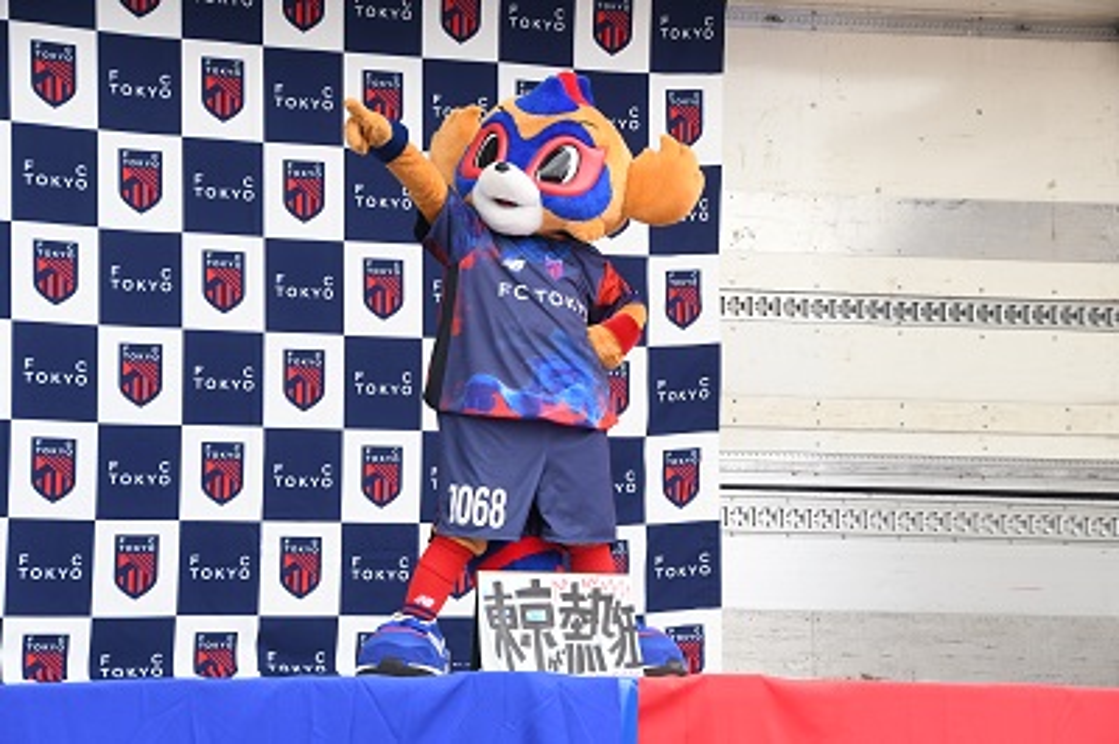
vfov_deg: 11.4
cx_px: 560
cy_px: 372
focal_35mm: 120
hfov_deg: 17.1
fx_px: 3727
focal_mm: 80
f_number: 10
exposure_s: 1/250
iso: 1250
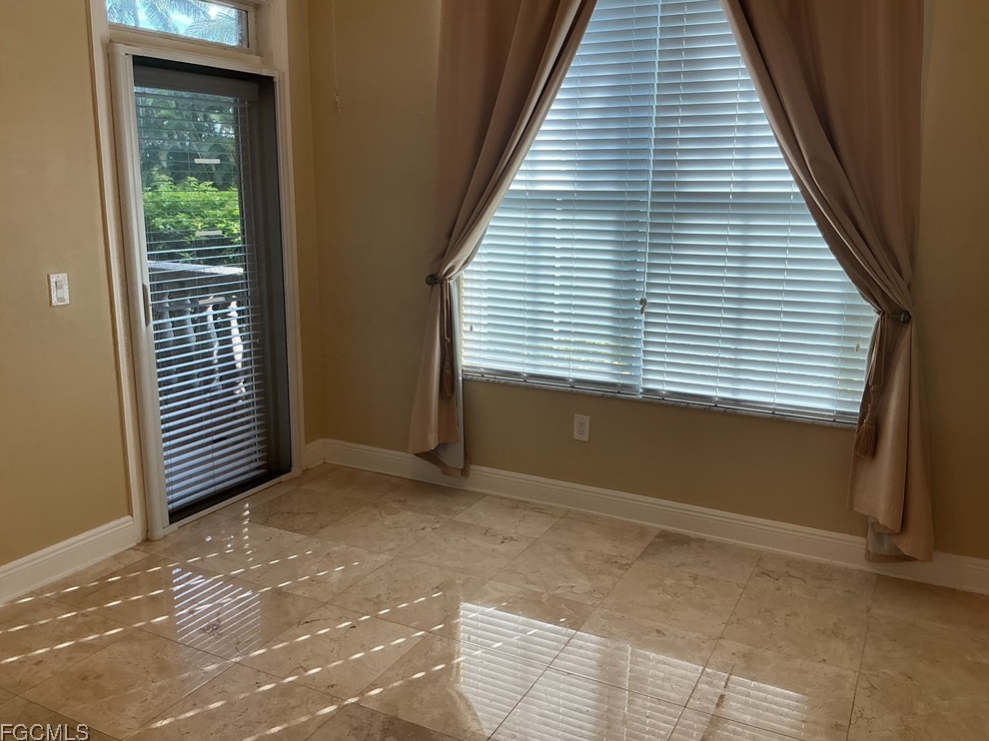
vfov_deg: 46.8
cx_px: 505
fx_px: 857
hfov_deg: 60.0
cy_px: 371
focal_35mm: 30
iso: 25
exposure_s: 1/120
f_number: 1.8
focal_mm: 3
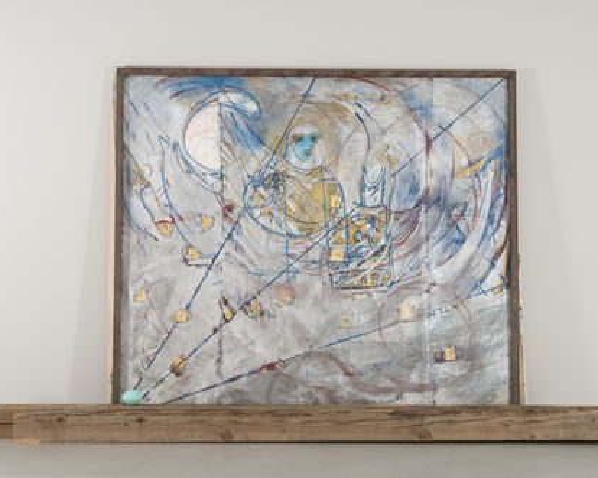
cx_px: 309
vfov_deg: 22.5
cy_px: 240
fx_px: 1203
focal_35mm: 68
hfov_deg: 27.9
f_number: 8
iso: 100
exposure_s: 1/125
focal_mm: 60
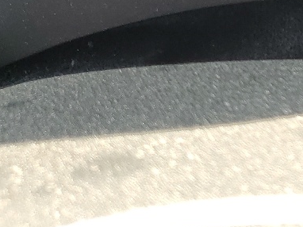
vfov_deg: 12.4
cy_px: -181
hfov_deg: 16.9
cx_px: 411
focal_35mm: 109
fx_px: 953
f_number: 1.5
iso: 50
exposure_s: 1/156
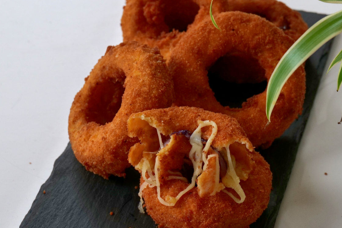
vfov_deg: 13.3
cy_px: 148
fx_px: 979
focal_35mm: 103
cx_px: 217
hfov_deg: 19.8
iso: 1600
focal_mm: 60
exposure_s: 1/60
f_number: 9
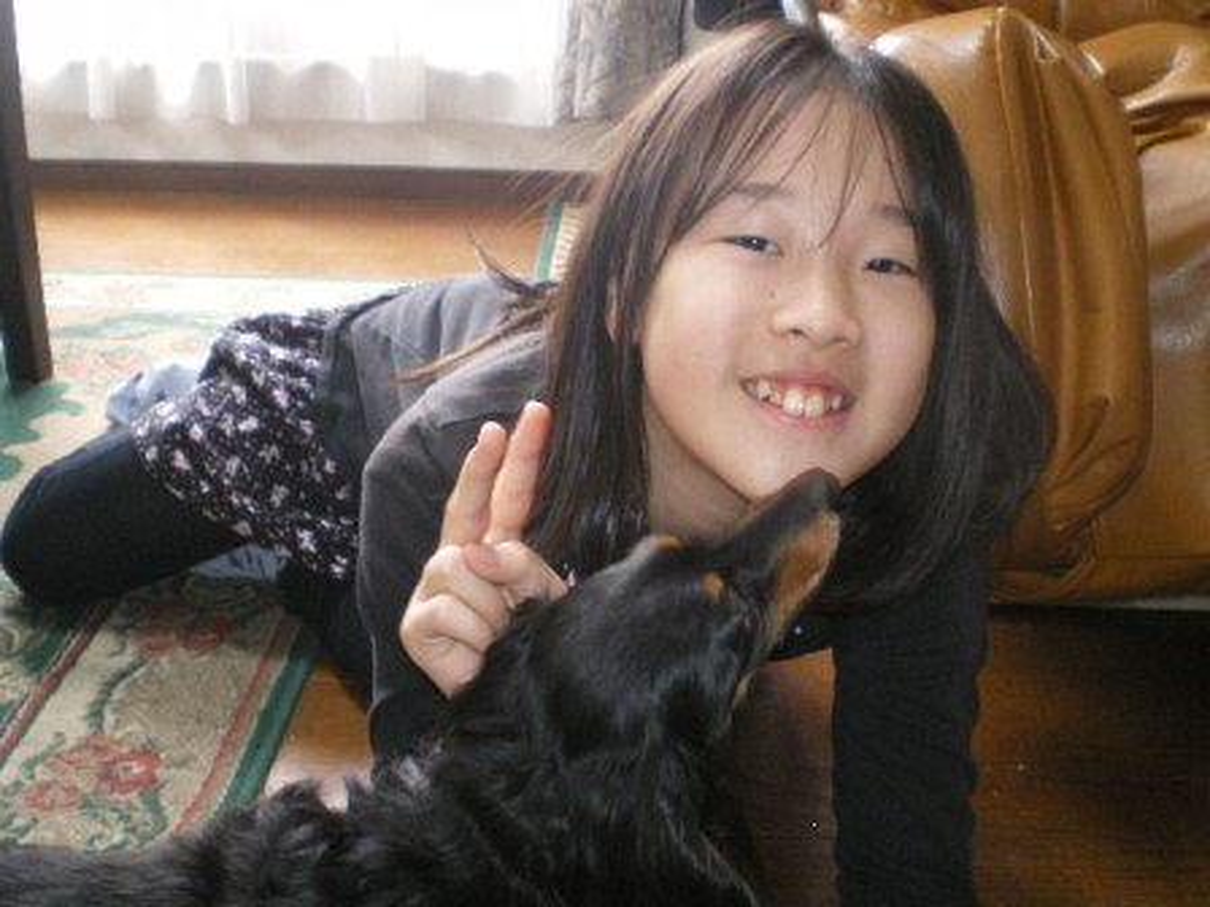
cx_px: 605
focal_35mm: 38
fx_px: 1328
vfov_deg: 37.7
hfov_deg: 49.0
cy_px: 454
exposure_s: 1/30
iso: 400
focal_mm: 6.3
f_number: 3.1
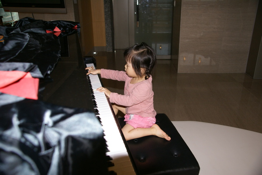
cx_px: 131
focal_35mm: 30
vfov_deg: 43.7
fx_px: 218
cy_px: 88
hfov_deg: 61.9
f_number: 4
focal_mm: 20
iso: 400
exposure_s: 1/60
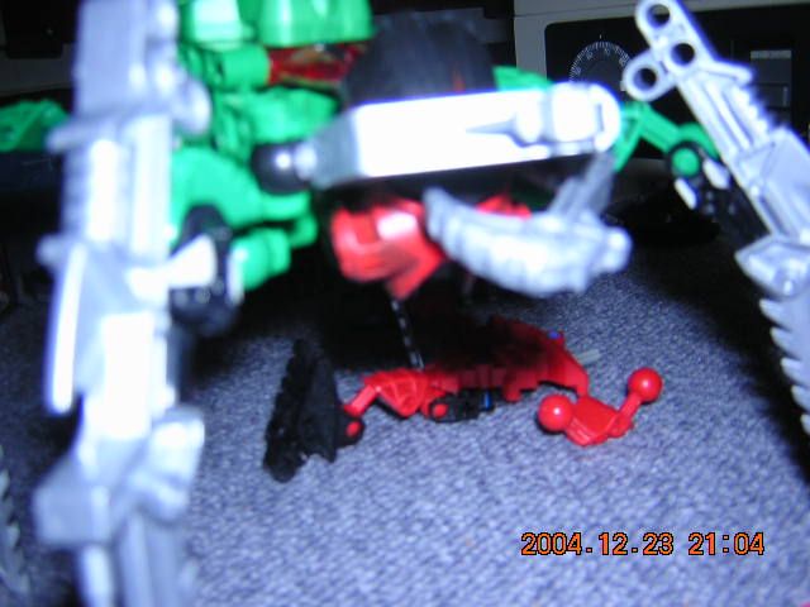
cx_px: 405
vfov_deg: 39.7
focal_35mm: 36
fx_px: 842
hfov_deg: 51.4
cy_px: 304
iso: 100
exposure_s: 1/60.1
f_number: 2.6
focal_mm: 4.7
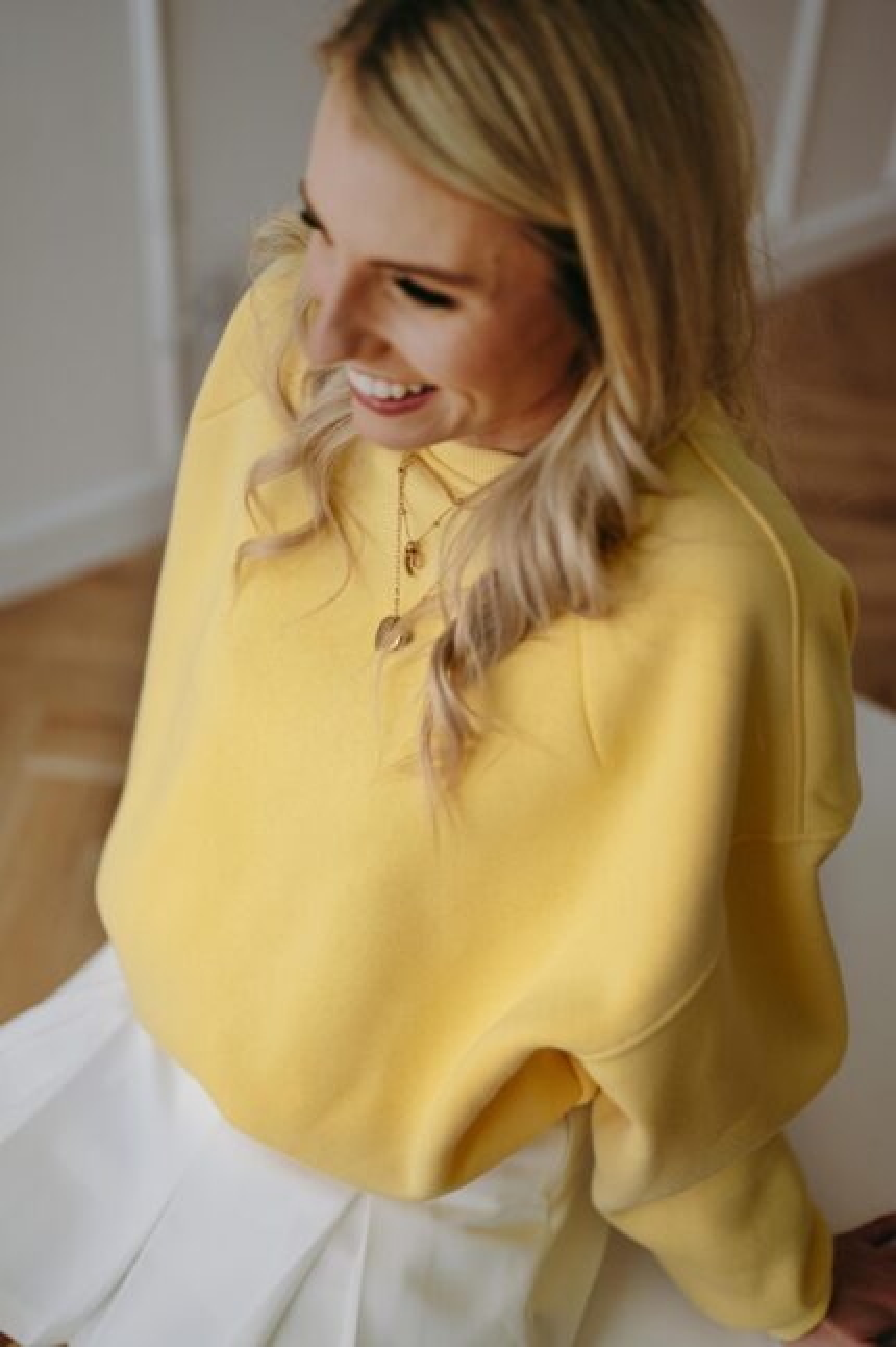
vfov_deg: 39.6
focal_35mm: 50
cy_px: 674
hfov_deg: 27.0
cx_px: 448
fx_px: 1869
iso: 200
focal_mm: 50
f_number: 1.8
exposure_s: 1/160
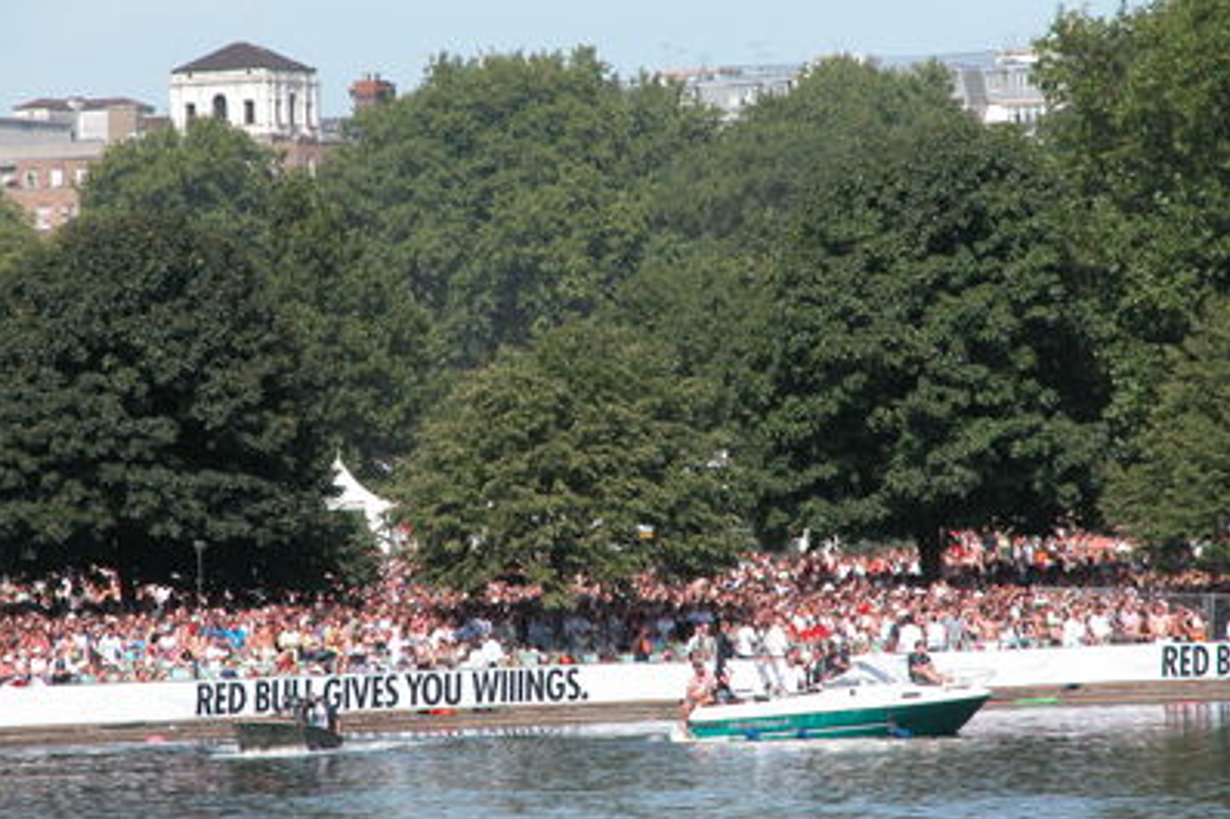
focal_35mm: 293
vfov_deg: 4.7
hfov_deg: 7.0
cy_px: 402
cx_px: 615
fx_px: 10006
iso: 100
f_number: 5.9
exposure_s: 1/284
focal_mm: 71.2
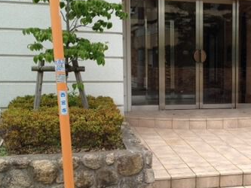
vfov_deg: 23.3
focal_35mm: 63
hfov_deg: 29.8
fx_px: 457
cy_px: 86
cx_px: 211
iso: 50
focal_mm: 4.28
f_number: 2.4
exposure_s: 1/800
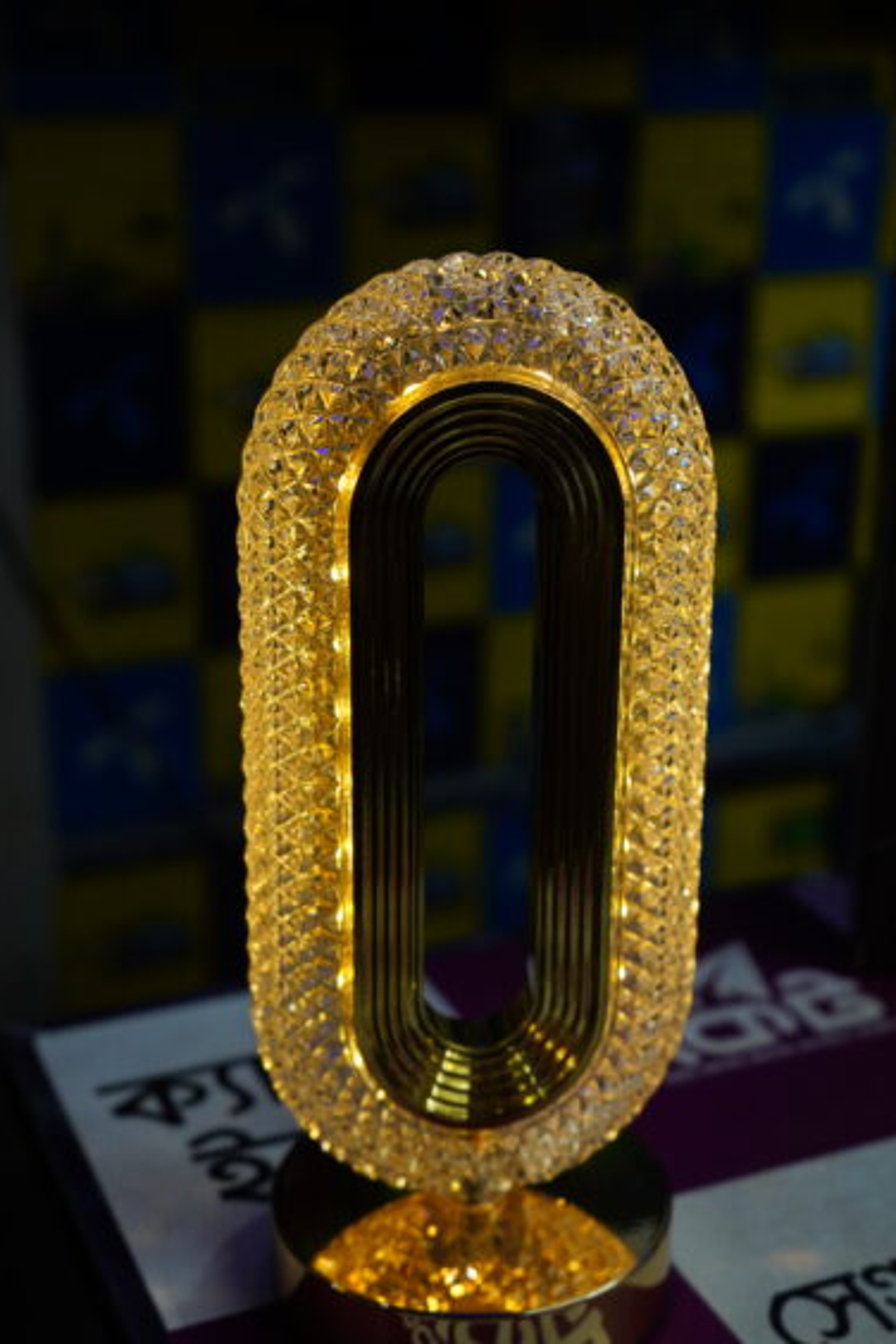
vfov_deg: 41.1
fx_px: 1792
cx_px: 462
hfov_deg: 28.1
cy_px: 683
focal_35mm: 48
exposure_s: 1/320
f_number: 4.5
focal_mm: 42
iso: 800
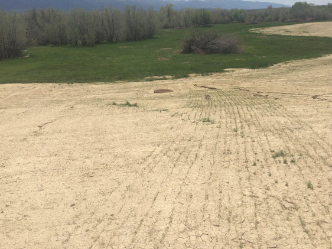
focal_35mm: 41
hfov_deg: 45.8
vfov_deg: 34.7
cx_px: 170
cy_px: 76
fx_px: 393
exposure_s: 1/5128
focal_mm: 4.12
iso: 40
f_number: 2.2
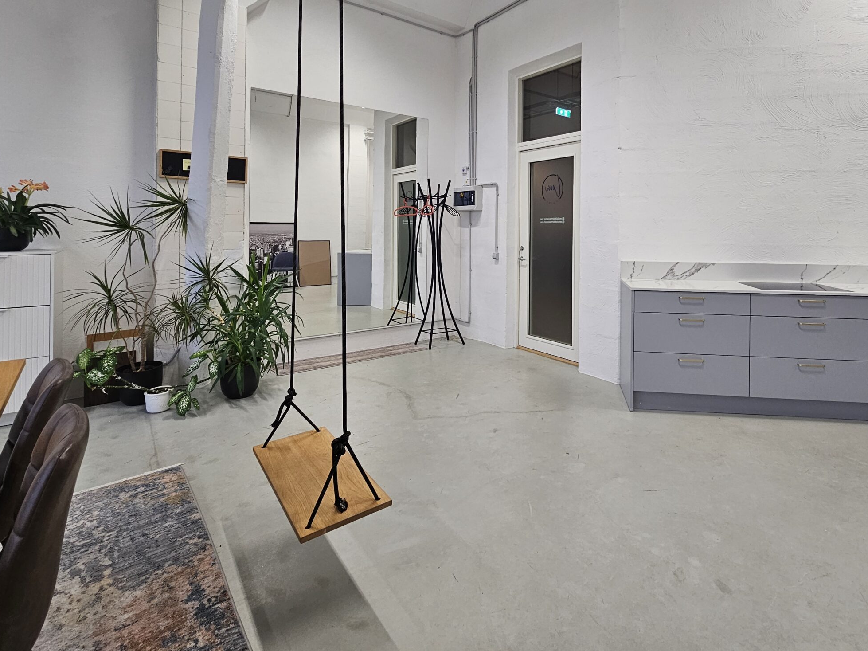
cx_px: 490
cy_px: 226
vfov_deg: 72.8
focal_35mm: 17
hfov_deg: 90.5
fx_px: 426
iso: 160
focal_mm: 2.2
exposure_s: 1/71
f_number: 2.2
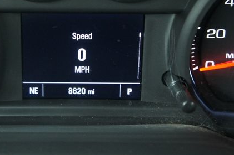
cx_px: 74
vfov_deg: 19.2
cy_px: 51
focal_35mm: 71
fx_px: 460
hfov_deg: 28.3
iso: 1600
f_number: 4.5
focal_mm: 31
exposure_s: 1/6
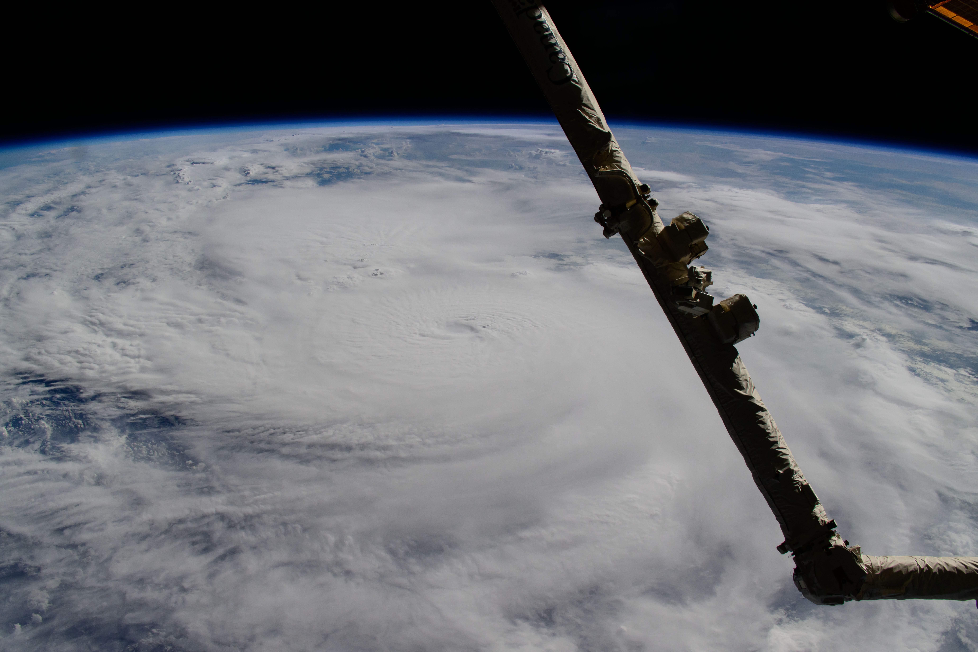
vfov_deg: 27.0
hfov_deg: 39.6
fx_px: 1358
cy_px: 326
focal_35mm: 50
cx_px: 489
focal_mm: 50
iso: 800
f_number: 16
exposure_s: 1/2500
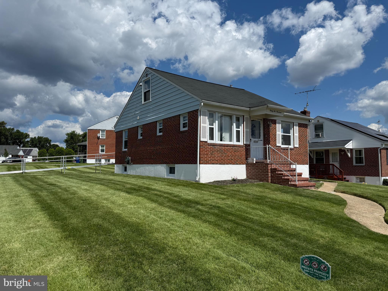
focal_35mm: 24
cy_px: 146
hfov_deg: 71.6
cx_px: 194
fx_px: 269
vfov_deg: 56.8
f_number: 1.78
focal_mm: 6.76
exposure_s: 1/9091
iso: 80
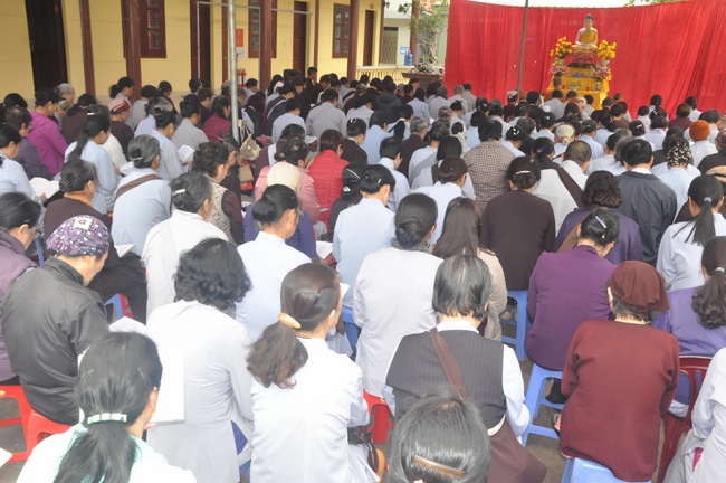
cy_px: 242
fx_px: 665
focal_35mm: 33
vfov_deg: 39.9
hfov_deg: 57.3
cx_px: 363
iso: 1000
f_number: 13
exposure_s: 1/60
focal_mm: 22
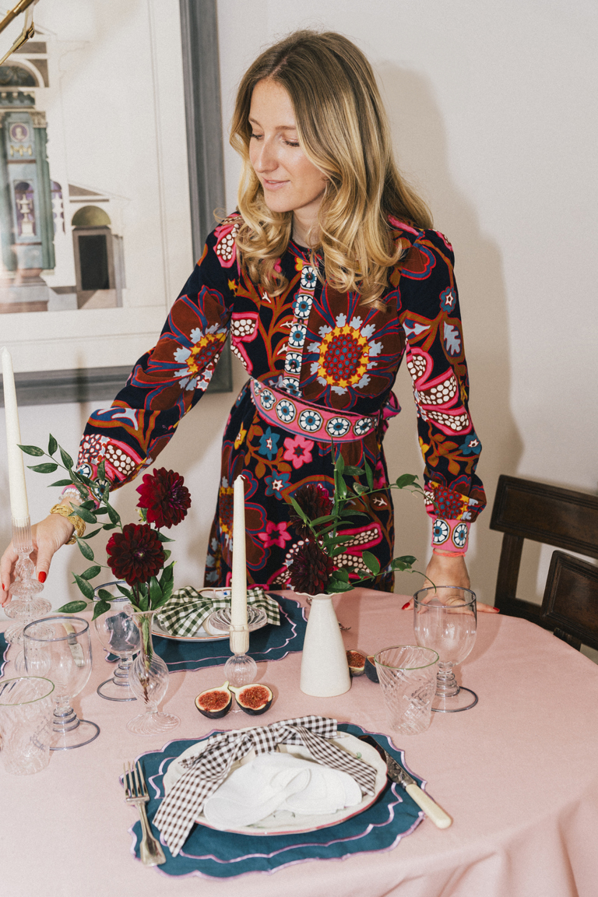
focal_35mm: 42
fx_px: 1044
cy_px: 448
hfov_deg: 32.0
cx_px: 299
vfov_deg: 46.5
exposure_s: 1/160
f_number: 4.5
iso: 400
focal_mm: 41.9
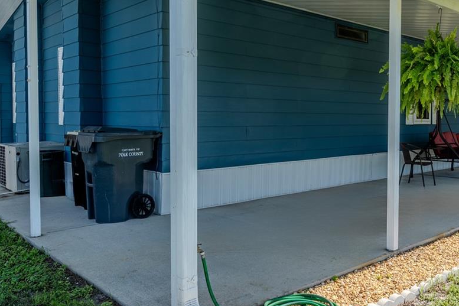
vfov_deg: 37.8
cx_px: 273
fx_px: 446
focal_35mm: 35
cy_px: 135
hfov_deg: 54.1
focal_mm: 17
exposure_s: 1/40
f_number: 8
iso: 100
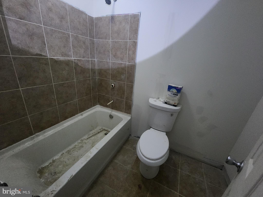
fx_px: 99
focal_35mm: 13
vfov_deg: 89.9
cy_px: 98
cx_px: 132
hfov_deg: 106.2
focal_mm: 2.2
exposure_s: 1/24
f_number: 2.2
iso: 1000
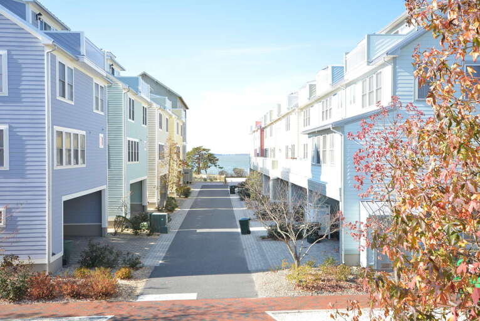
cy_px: 160
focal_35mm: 30
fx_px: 400
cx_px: 240
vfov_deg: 43.7
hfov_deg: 61.9
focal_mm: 20
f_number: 5.6
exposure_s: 1/100
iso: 100
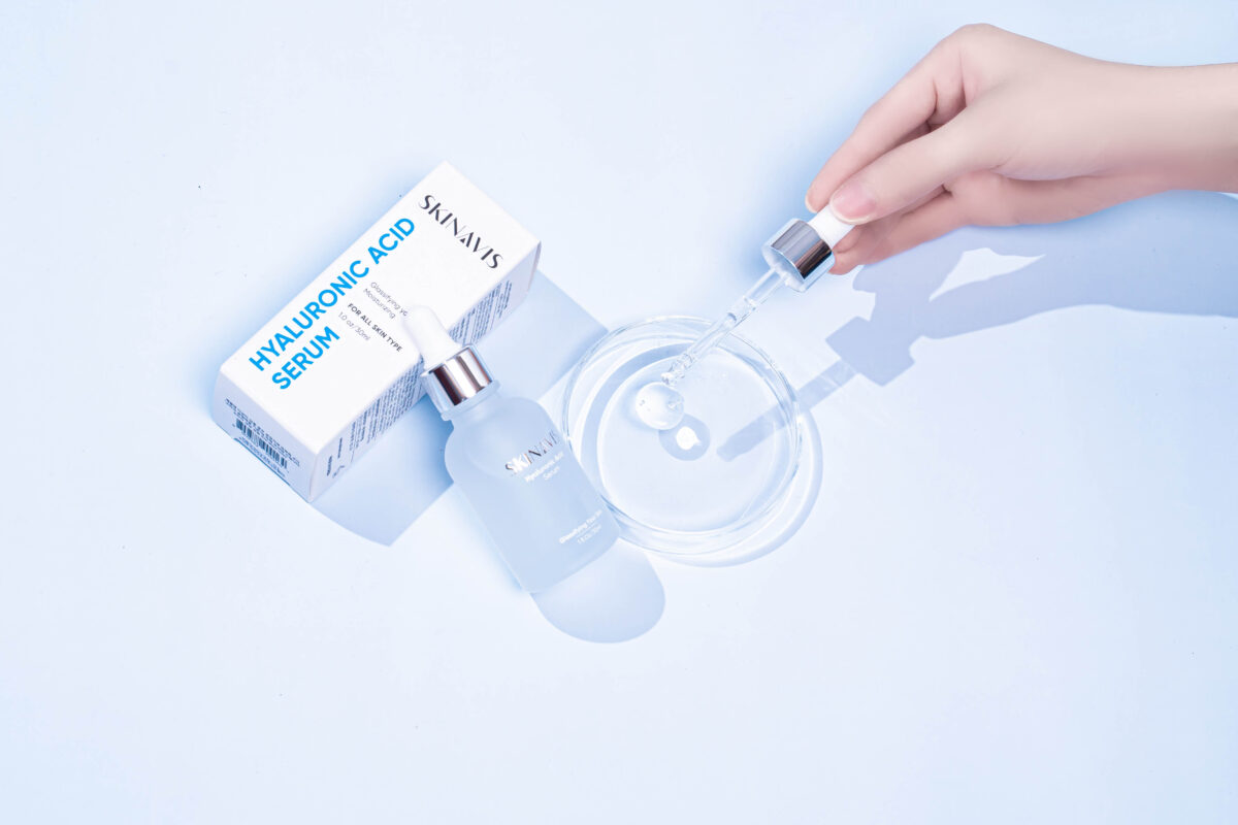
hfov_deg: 19.5
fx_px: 3611
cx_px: 619
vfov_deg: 13.0
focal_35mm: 105
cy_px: 412
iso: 125
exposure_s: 1/25
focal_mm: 70
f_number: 10
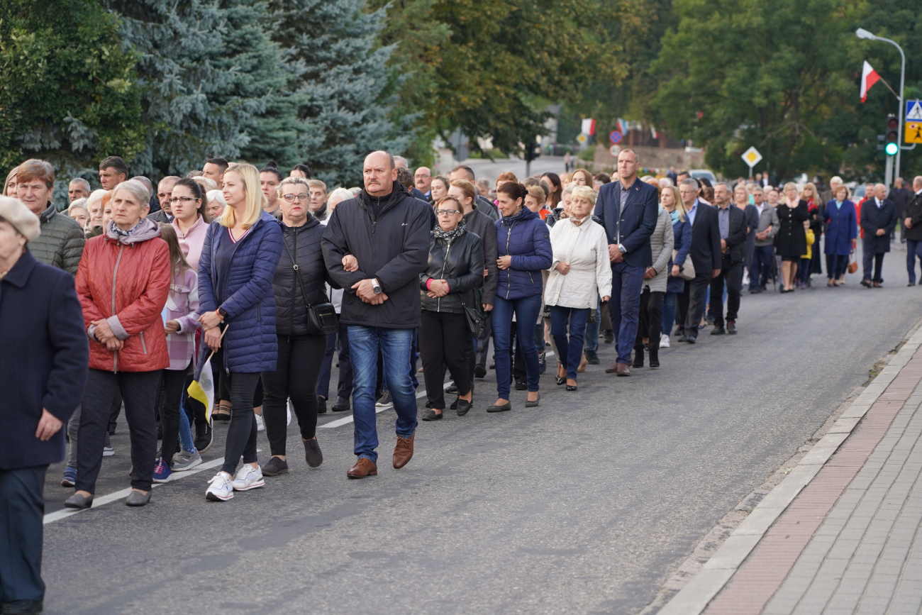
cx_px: 461
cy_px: 308
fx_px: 2689
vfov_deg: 13.0
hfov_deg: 19.5
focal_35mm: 105
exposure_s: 1/160
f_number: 4
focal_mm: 105
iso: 250
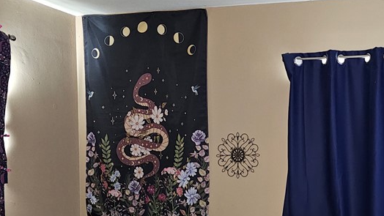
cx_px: 326
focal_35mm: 49
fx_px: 499
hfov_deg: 39.8
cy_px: 185
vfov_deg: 23.9
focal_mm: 6.3
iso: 320
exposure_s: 1/9.99
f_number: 1.7
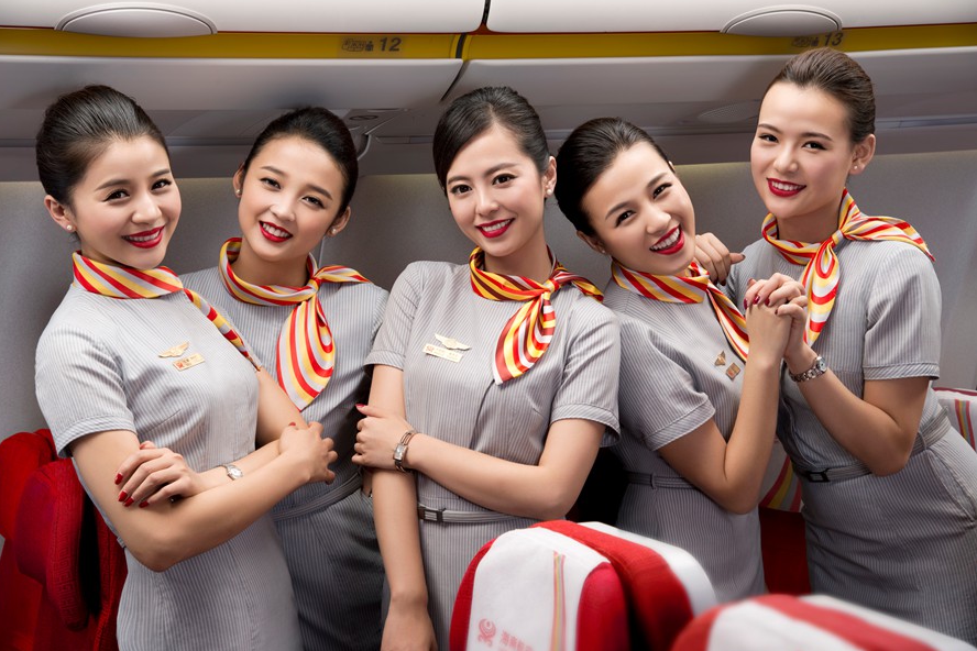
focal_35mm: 71
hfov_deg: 28.5
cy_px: 324
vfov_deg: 19.2
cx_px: 484
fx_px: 1927
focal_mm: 70
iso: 100
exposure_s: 1/100
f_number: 9
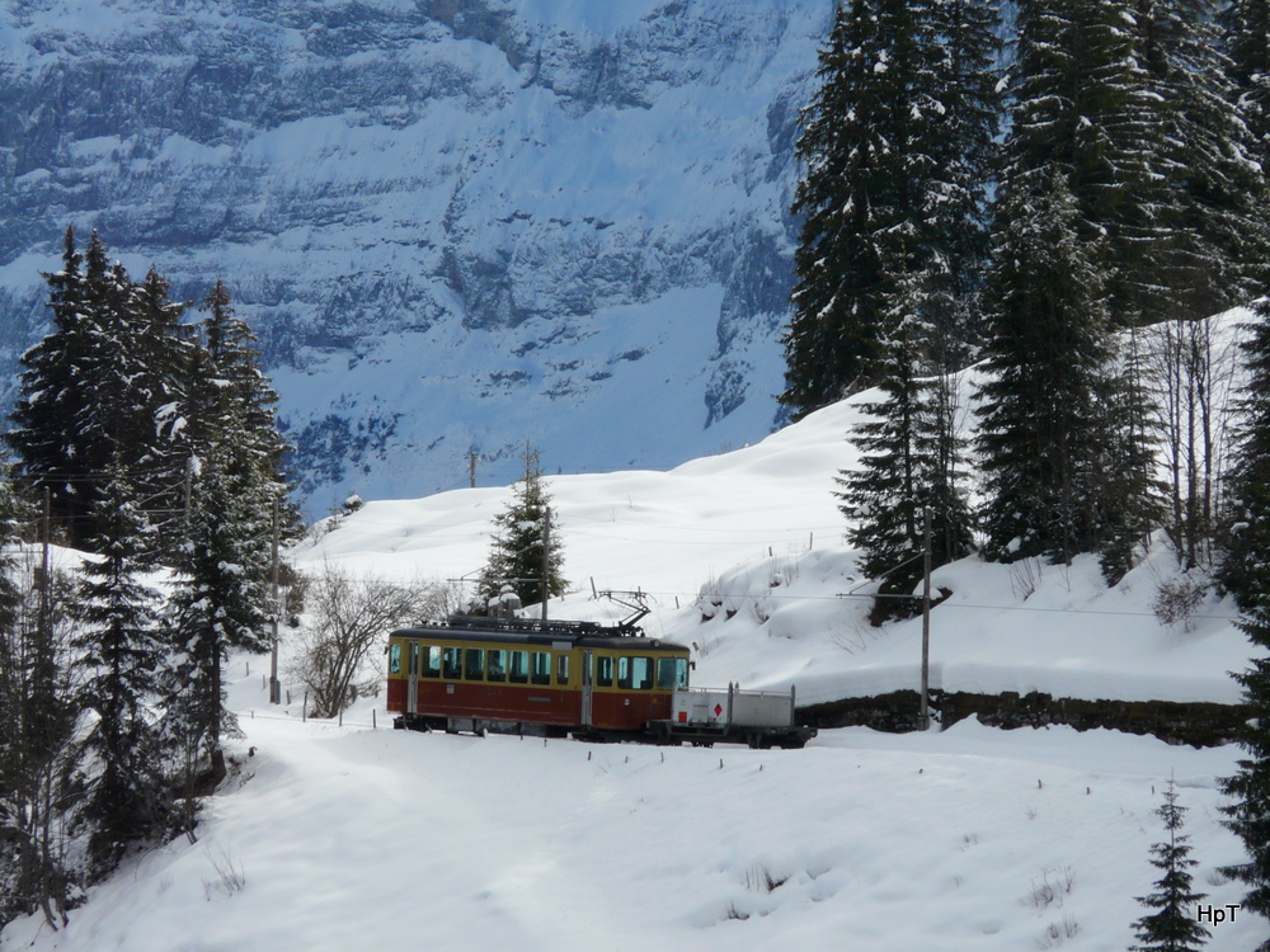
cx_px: 635
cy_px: 476
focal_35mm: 304
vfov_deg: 4.9
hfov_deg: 6.5
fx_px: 11153
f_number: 8
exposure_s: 1/500
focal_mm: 49.9
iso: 100
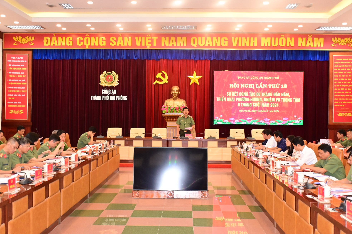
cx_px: 176
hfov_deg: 48.5
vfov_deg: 33.4
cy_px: 117
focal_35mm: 40
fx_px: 391
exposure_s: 1/200
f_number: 4
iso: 3200
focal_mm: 27
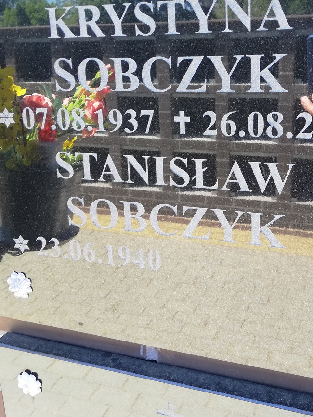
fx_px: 434
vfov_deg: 50.6
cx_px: 200
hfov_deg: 39.3
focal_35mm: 36
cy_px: 144
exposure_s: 1/50
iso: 50
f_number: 2.2
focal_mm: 3.81
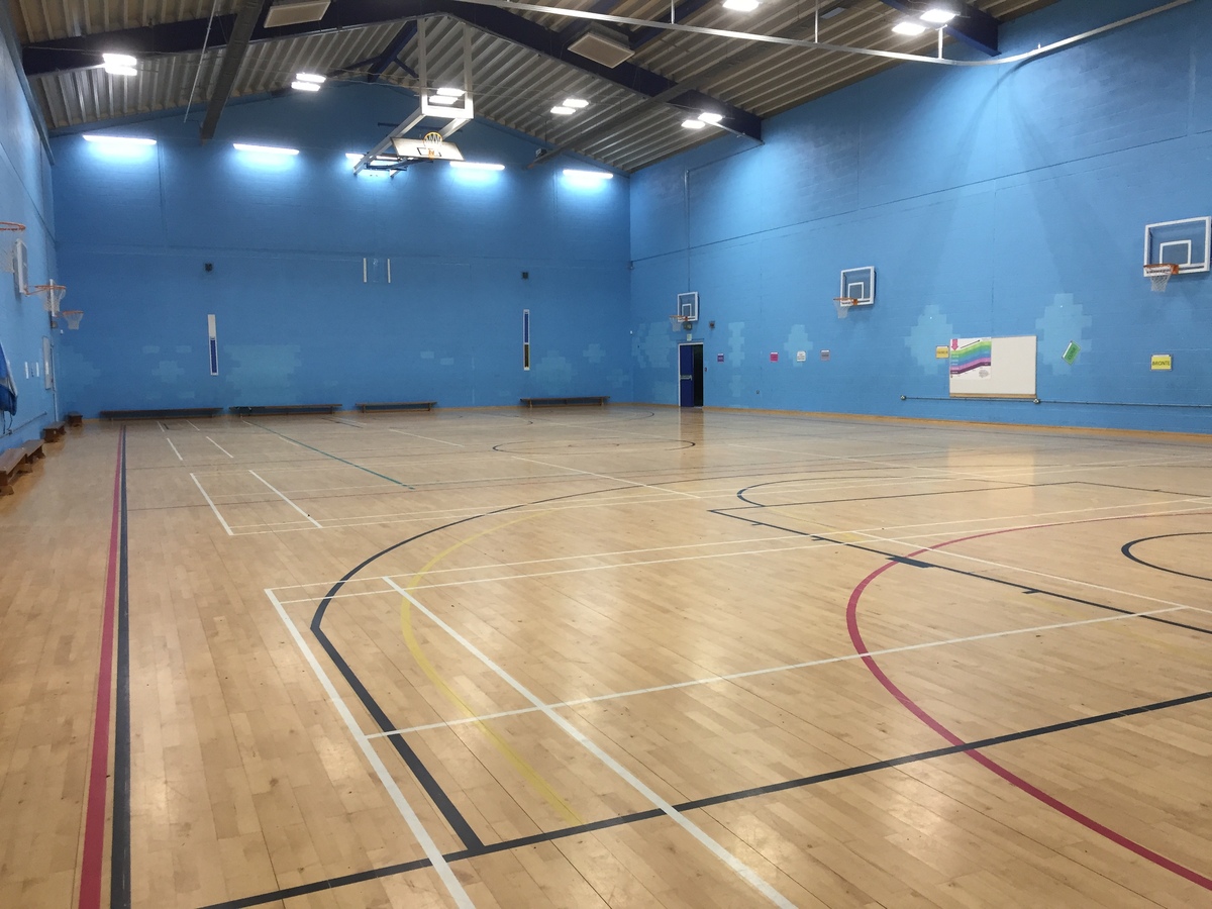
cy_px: 454
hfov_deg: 61.7
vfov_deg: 48.2
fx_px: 1015
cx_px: 606
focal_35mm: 29
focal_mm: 4.15
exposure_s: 1/33
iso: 50
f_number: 2.2
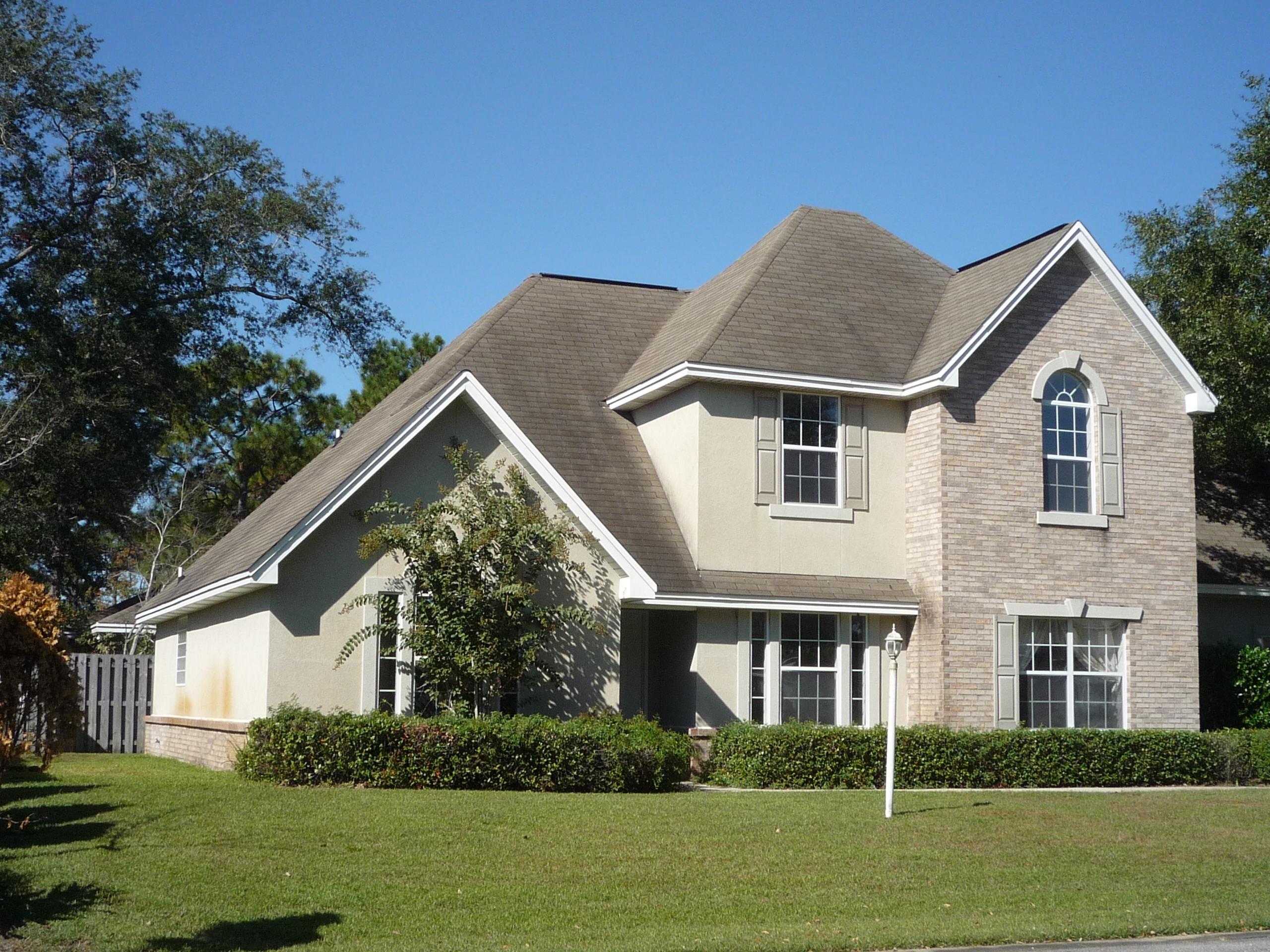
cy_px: 476
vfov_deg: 29.1
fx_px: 1834
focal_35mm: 50
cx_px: 635
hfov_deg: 38.2
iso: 100
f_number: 5.6
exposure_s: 1/400
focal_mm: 6.3
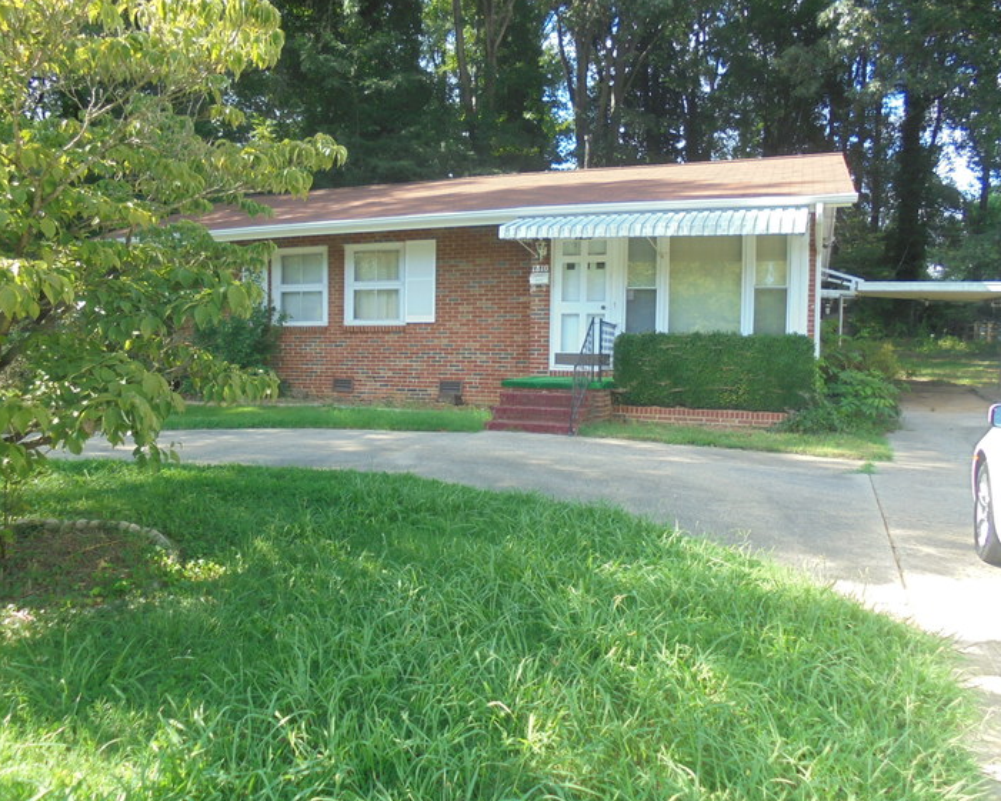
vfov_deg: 51.5
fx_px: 830
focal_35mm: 28
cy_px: 398
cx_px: 458
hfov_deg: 62.1
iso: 100
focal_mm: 4.6
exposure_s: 1/125
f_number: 3.5
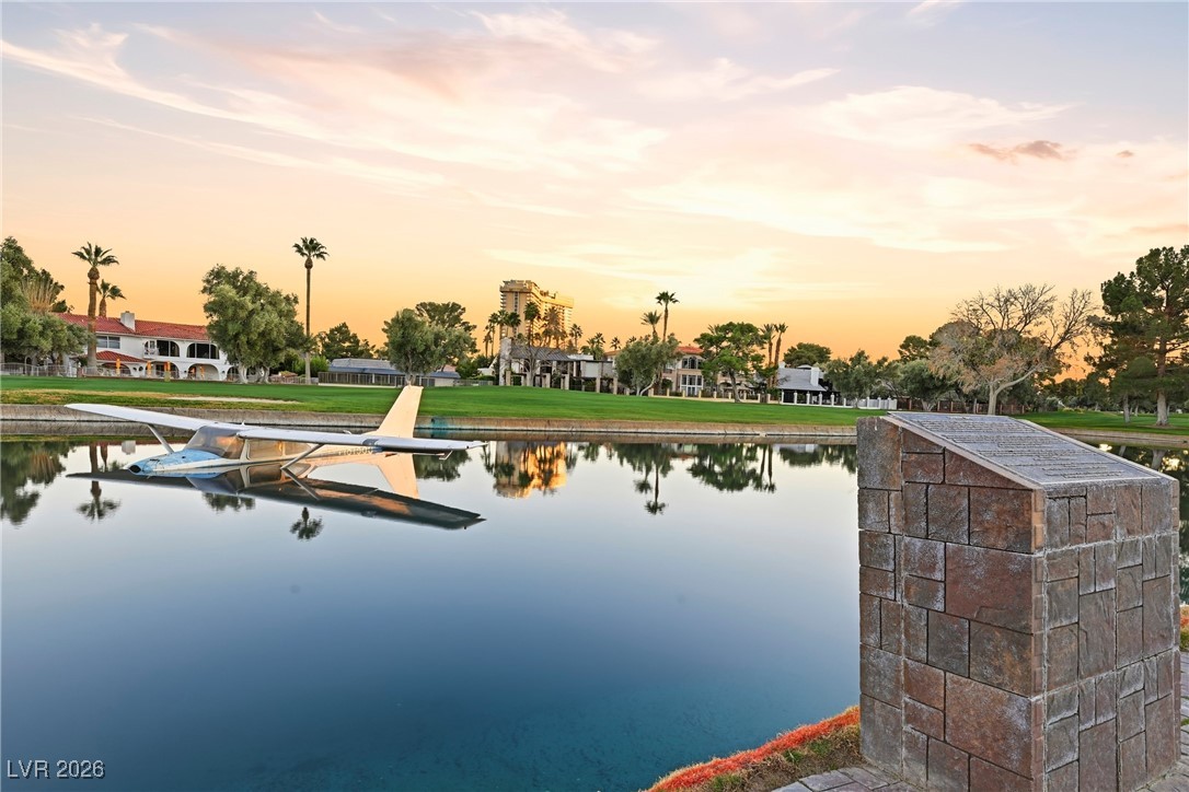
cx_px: 594
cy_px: 396
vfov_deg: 67.4
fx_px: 594
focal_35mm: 18
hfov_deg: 90.0
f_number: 10
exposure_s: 1/200
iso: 125
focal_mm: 18
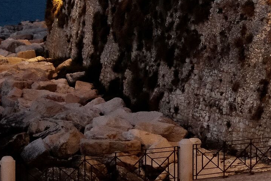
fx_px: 1318
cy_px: -69
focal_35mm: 175
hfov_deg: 11.6
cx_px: 294
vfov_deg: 7.7
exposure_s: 1/850
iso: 3200
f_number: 1.4
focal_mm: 35
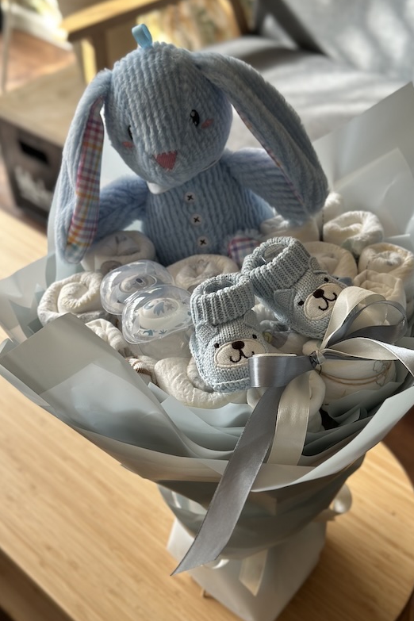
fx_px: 880
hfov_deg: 26.5
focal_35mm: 51
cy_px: 307
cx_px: 236
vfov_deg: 38.9
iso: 80
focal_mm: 6.86
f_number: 1.78
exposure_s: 1/50
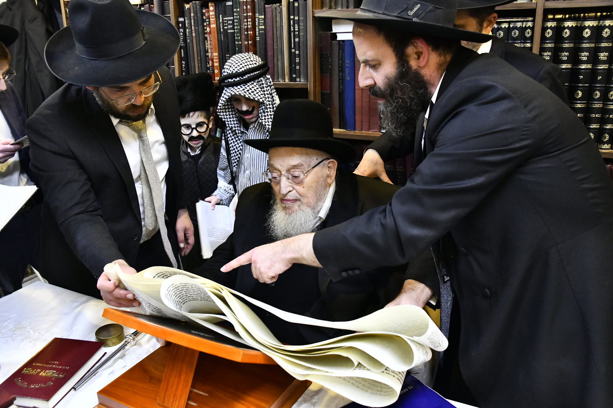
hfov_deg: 58.7
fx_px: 545
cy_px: 204
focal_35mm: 32
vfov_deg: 41.1
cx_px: 306
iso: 4000
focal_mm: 32
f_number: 5.6
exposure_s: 1/100
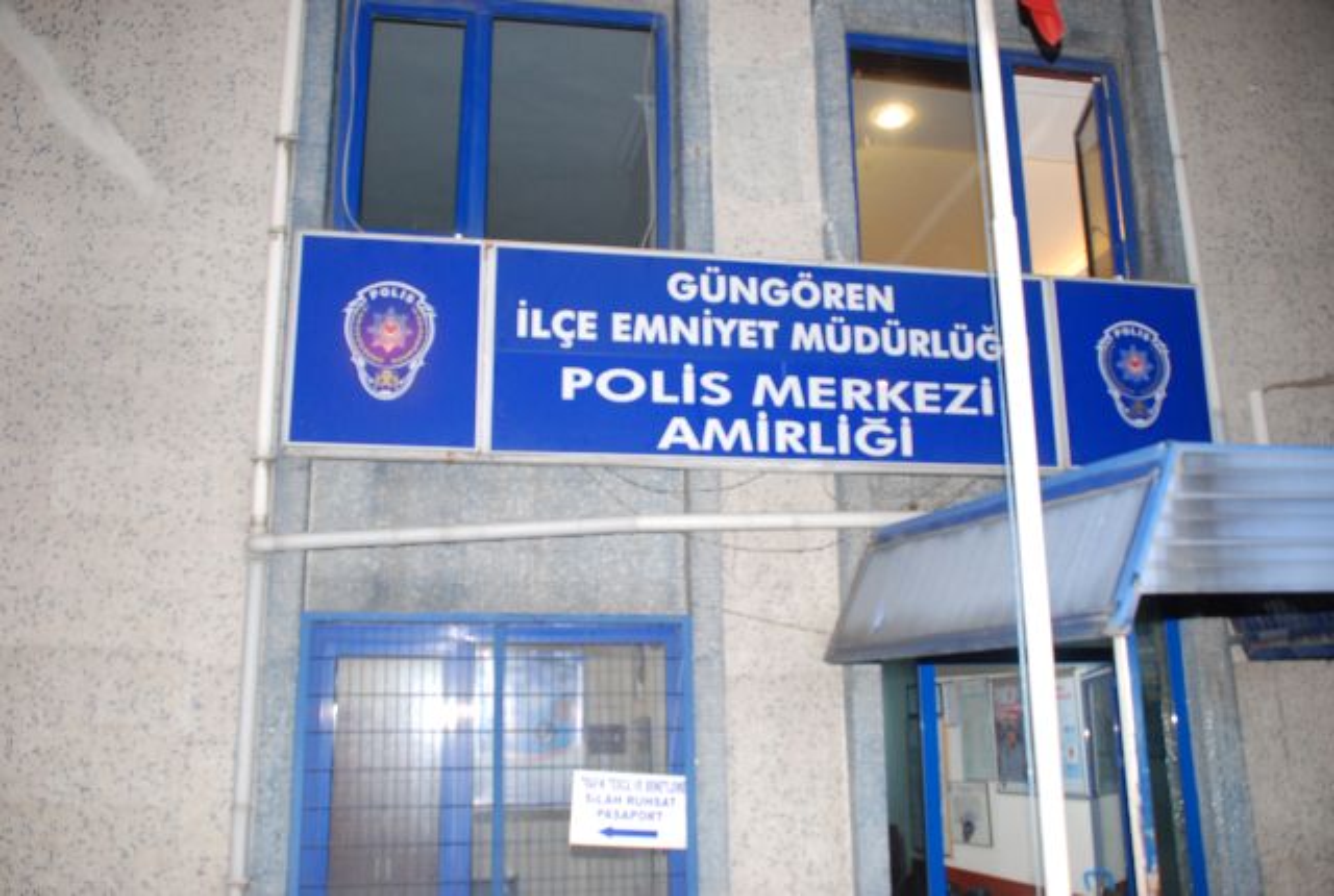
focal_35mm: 30
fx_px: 1114
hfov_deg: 61.8
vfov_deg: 43.8
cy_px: 448
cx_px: 667
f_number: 7.1
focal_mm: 20
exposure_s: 1/60
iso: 1000
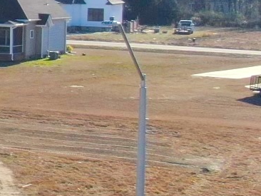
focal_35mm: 131
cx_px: -419
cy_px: -18
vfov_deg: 11.2
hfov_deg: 11.6
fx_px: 988
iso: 110
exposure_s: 1/1600
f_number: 2.8
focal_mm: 4.39
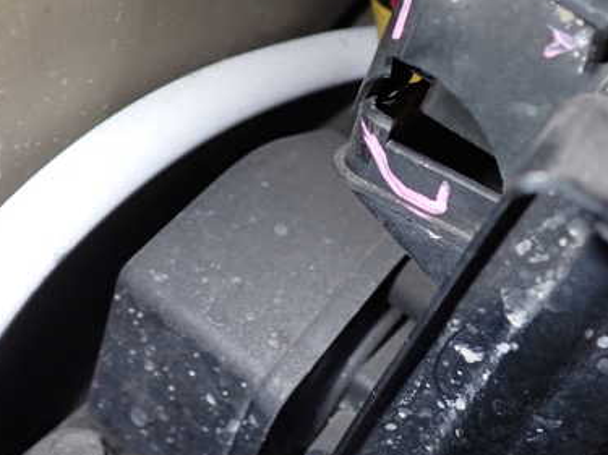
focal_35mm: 48
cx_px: 397
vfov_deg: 30.1
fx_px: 843
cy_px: 157
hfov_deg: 39.3
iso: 320
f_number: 6.3
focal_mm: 5.4
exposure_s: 1/30
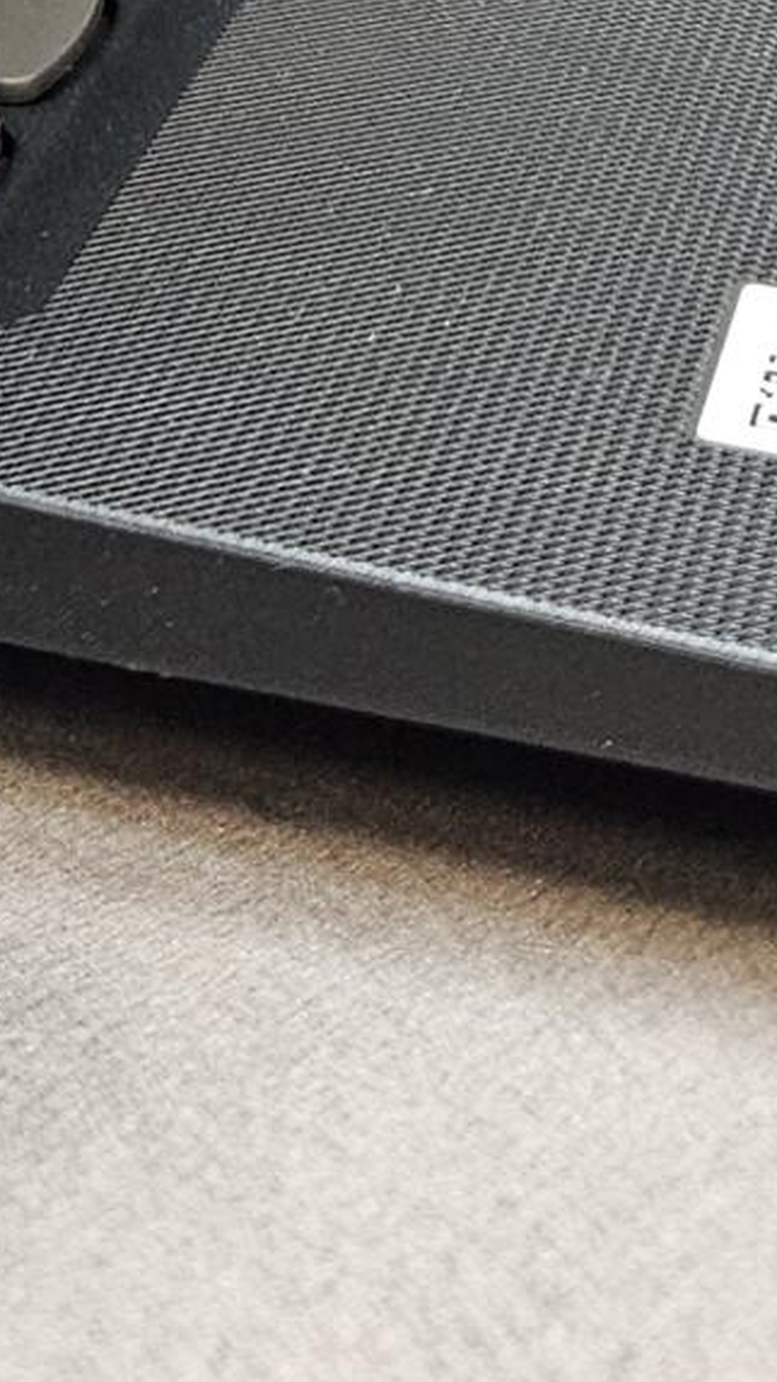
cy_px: -1375
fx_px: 4105
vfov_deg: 15.4
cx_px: -227
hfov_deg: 10.6
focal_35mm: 112
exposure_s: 1/100
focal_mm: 5.4
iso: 320
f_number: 1.8
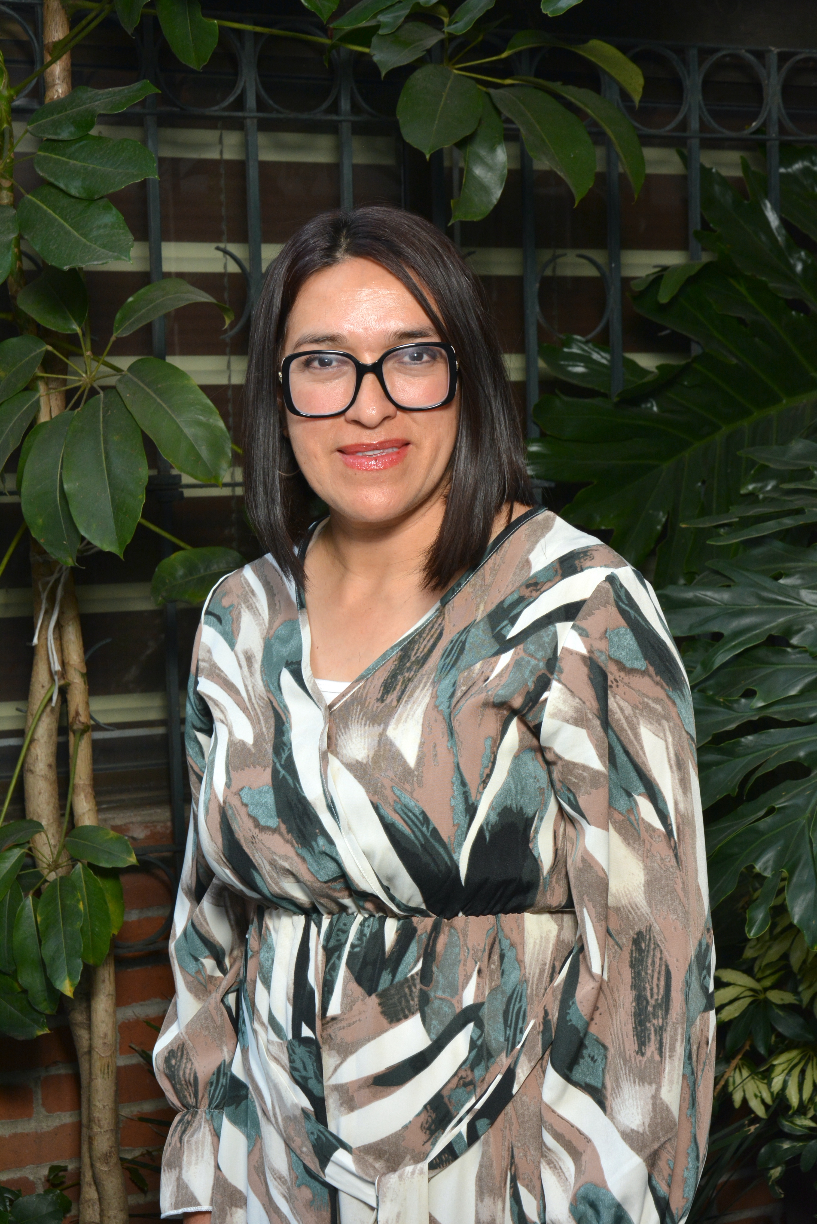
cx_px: 408
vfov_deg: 31.9
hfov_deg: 21.6
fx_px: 2143
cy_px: 612
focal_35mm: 63
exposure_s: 1/100
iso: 640
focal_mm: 42
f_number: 8
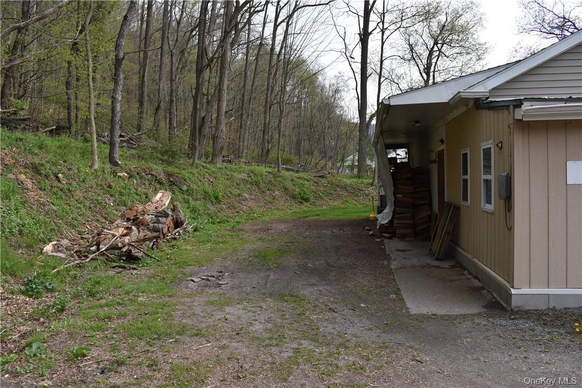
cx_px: 291
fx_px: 436
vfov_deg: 47.9
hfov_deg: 67.4
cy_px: 194
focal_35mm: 27
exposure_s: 1/500
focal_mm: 18
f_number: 8
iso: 360
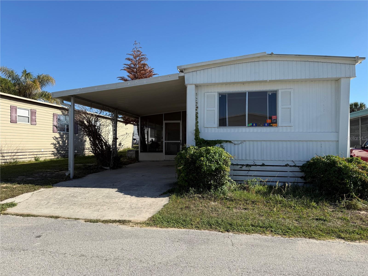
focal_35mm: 24
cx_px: 184
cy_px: 138
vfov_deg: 56.8
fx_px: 255
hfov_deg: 71.6
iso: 80
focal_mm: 6.76
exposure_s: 1/3759
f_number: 1.78
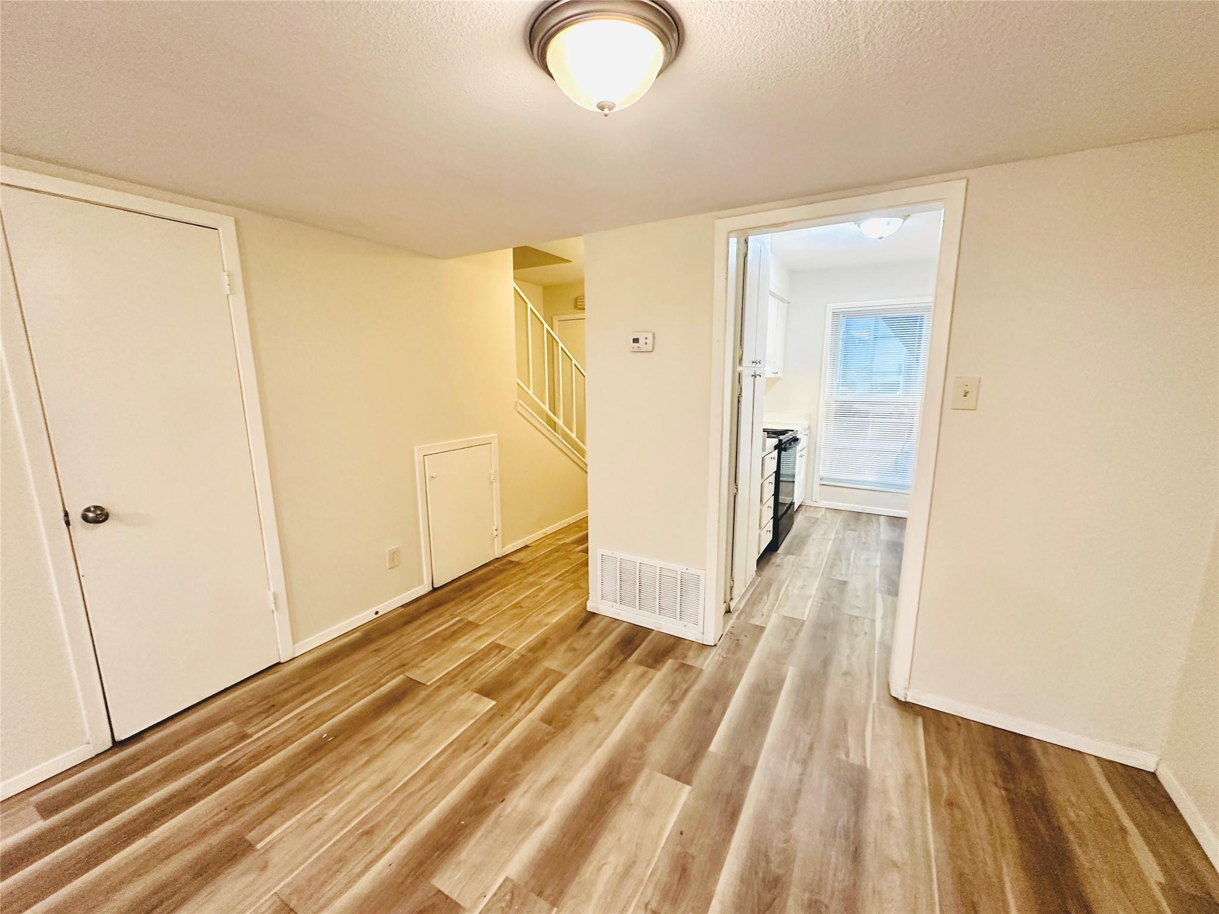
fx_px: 493
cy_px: 457
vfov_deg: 85.7
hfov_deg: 102.1
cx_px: 610
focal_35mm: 14
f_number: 2.2
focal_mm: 2.22
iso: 320
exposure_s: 1/60
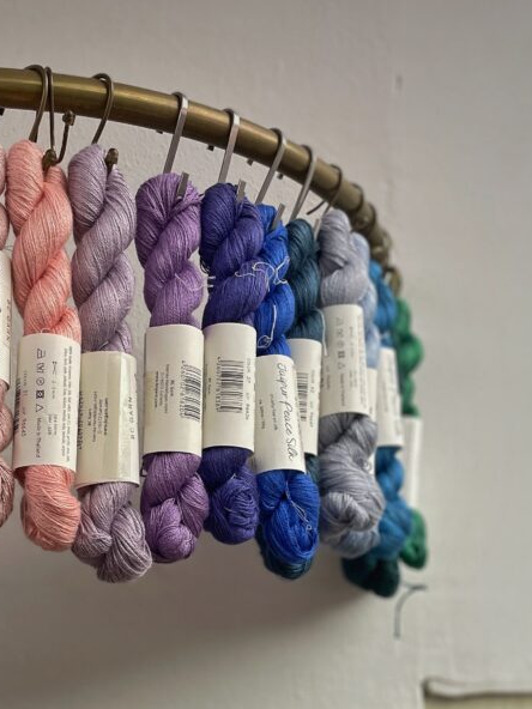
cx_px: 138
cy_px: 604
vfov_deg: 39.7
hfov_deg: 31.6
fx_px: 922
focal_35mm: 45
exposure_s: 1/50
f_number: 1.6
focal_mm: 4.2
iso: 160
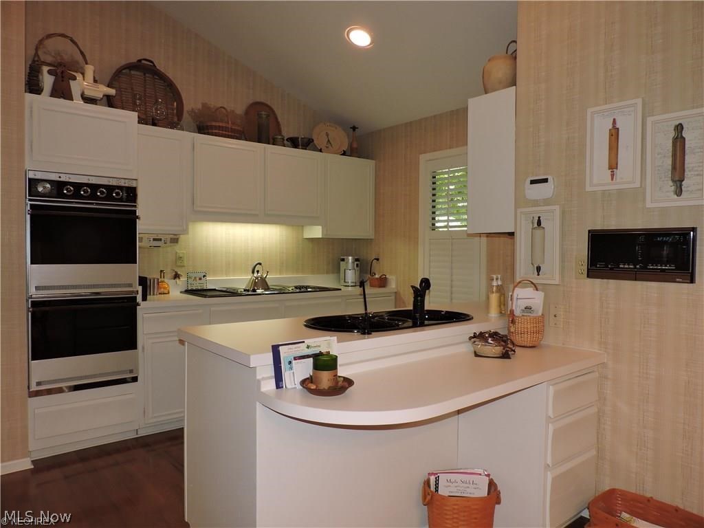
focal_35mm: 24
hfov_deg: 71.6
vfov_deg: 56.8
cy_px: 264
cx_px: 352
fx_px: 488
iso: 200
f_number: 3
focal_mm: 4.3
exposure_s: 1/30
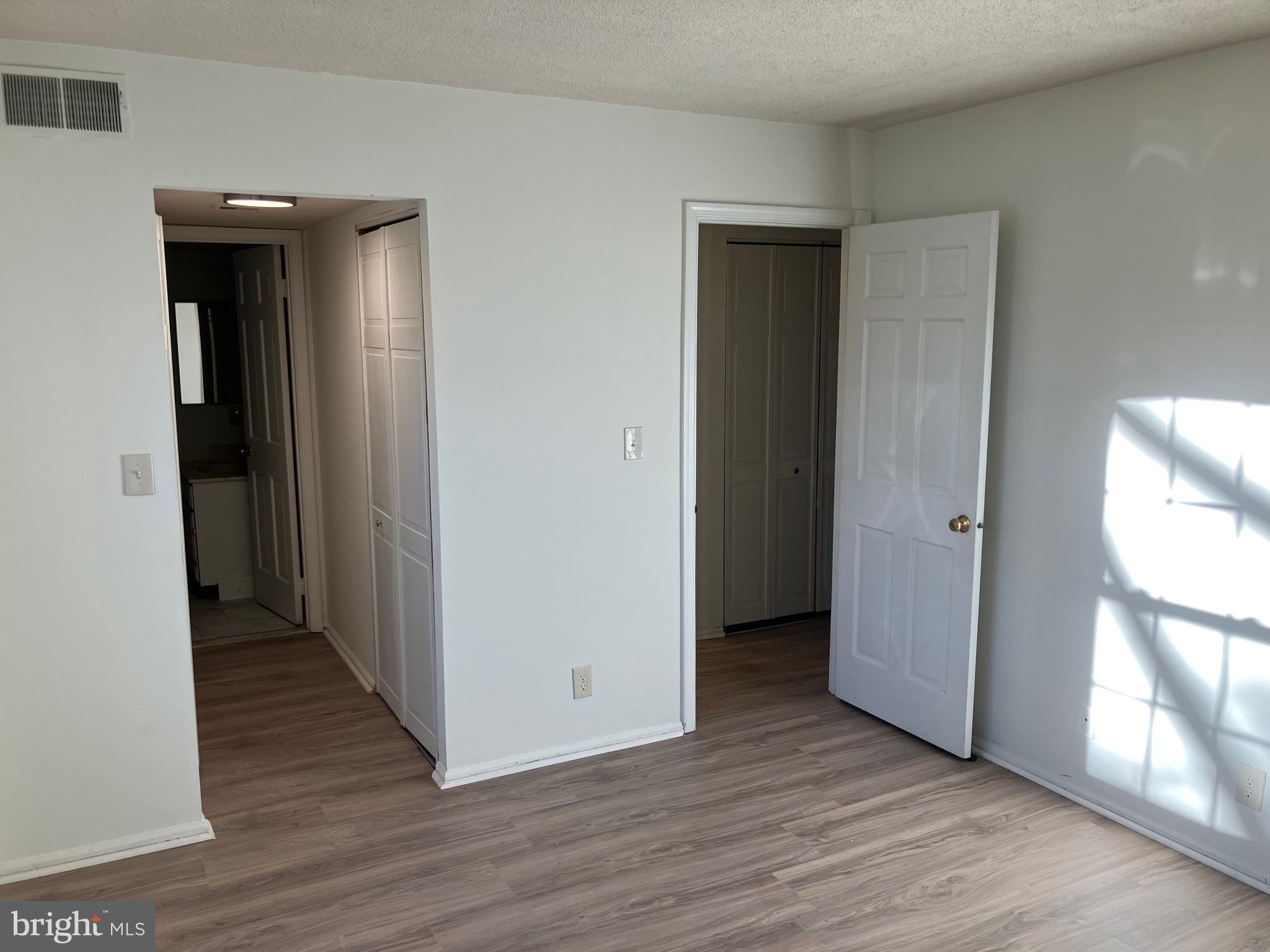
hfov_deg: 63.4
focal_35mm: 28
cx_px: 635
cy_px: 476
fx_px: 1027
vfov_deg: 49.7
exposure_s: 1/120
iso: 40
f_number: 1.8
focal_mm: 3.99
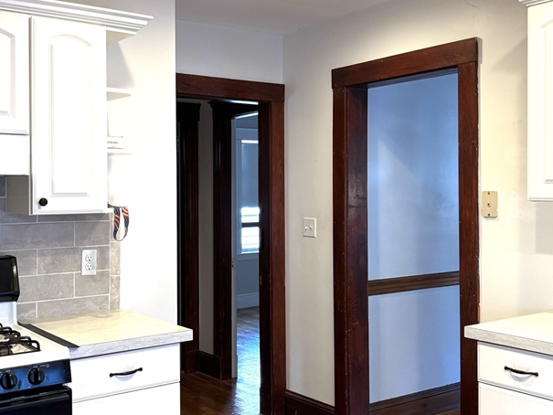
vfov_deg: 32.9
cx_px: 252
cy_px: 197
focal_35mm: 44
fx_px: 703
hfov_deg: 42.9
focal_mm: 5.96
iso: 160
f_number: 1.6
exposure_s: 1/60
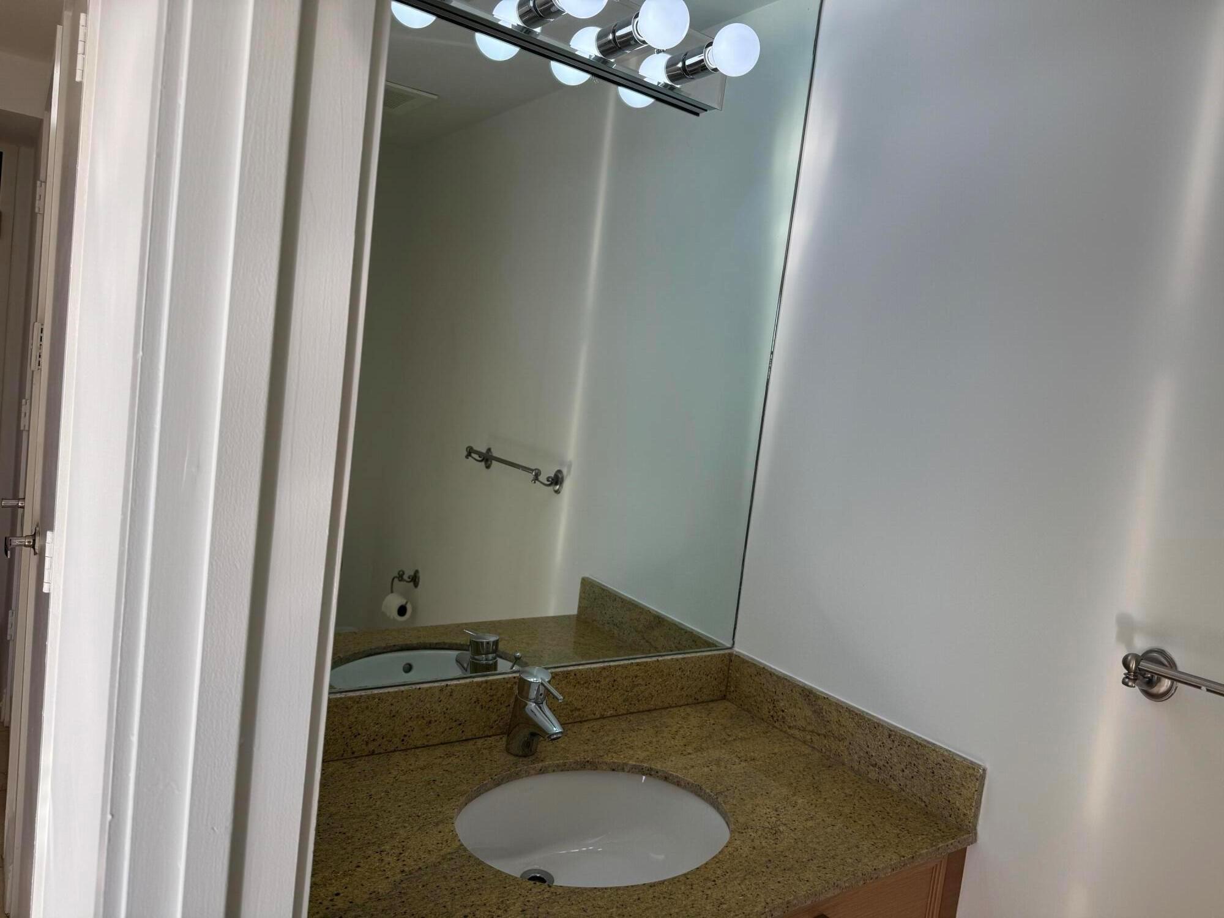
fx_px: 849
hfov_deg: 71.6
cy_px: 459
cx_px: 612
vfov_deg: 56.8
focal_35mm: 24
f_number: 1.78
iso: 80
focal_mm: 6.76
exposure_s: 1/491
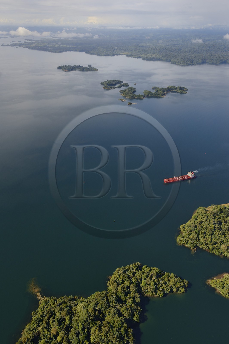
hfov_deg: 44.9
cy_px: 172
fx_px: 277
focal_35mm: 29
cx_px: 114
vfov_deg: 63.7
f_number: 9
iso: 320
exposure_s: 1/800
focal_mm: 29
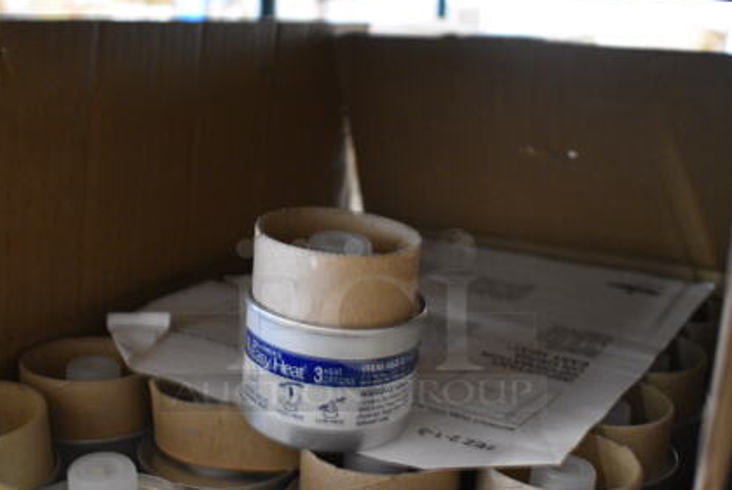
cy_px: 319
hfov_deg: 42.9
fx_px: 931
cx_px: 354
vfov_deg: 29.3
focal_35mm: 46
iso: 2500
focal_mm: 21
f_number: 3.8
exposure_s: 1/30
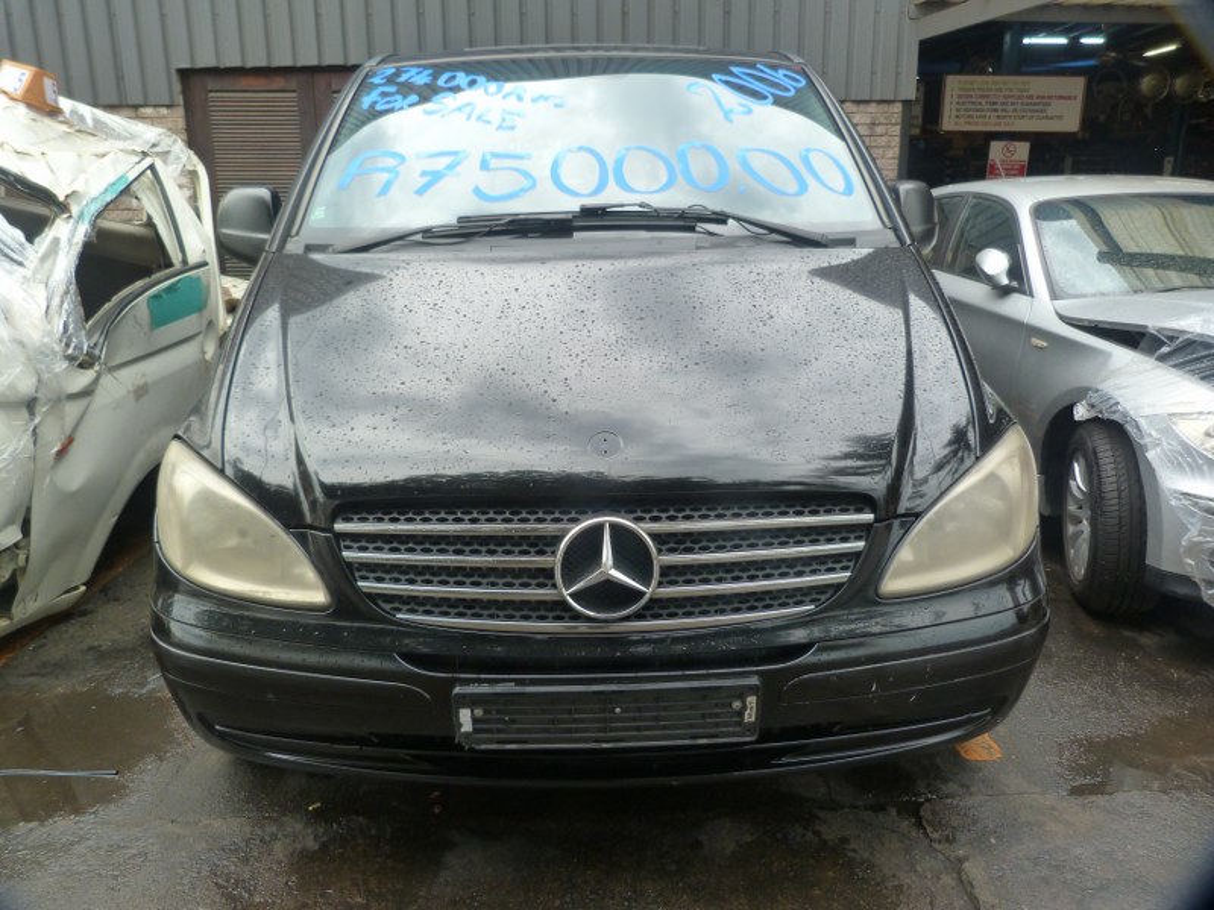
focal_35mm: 25
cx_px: 607
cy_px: 455
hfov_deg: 69.4
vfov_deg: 54.9
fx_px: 877
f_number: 2.8
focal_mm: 4.5
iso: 125
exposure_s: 1/60
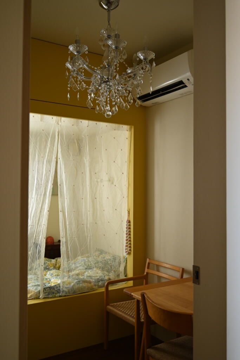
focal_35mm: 34
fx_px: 345
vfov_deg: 55.1
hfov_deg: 38.4
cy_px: 180
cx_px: 120
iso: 720
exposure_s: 1/40
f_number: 4
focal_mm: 34.5
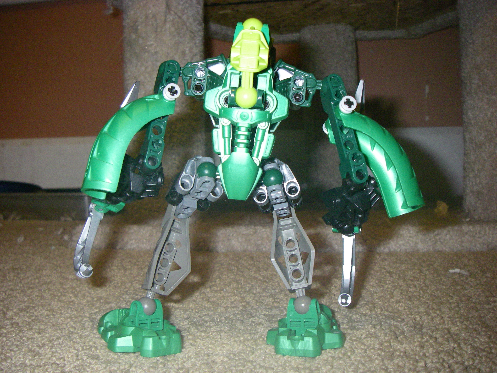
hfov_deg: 49.0
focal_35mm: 38
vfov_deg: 37.7
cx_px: 248
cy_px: 186
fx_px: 546
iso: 400
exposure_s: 1/50
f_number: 3.3
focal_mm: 6.3
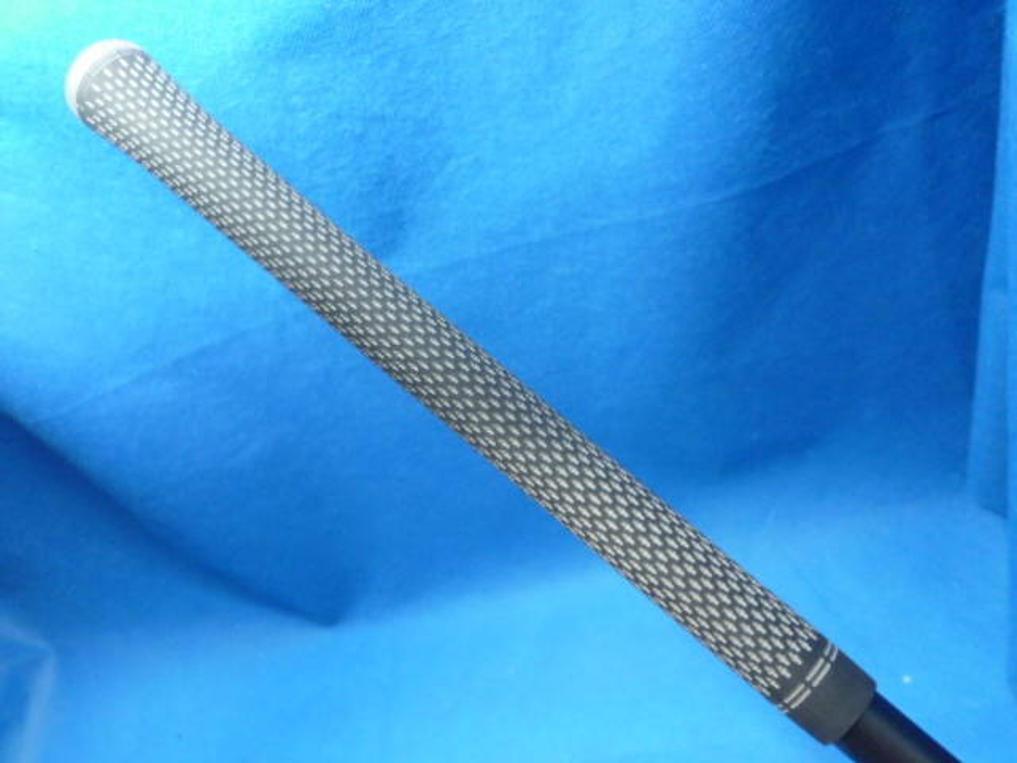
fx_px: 852
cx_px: 508
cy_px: 382
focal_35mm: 29
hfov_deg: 61.7
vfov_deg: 48.2
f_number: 3
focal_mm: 5.2
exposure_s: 1/30
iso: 400
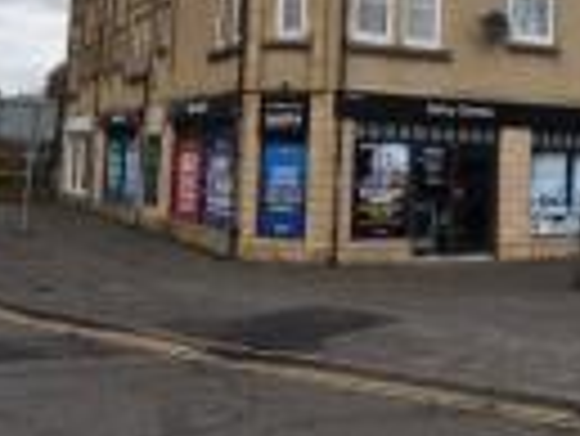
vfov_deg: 26.6
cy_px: 38
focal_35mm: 53
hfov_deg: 35.2
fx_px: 889
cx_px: 450
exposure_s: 1/250
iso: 125
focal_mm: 10
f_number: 8
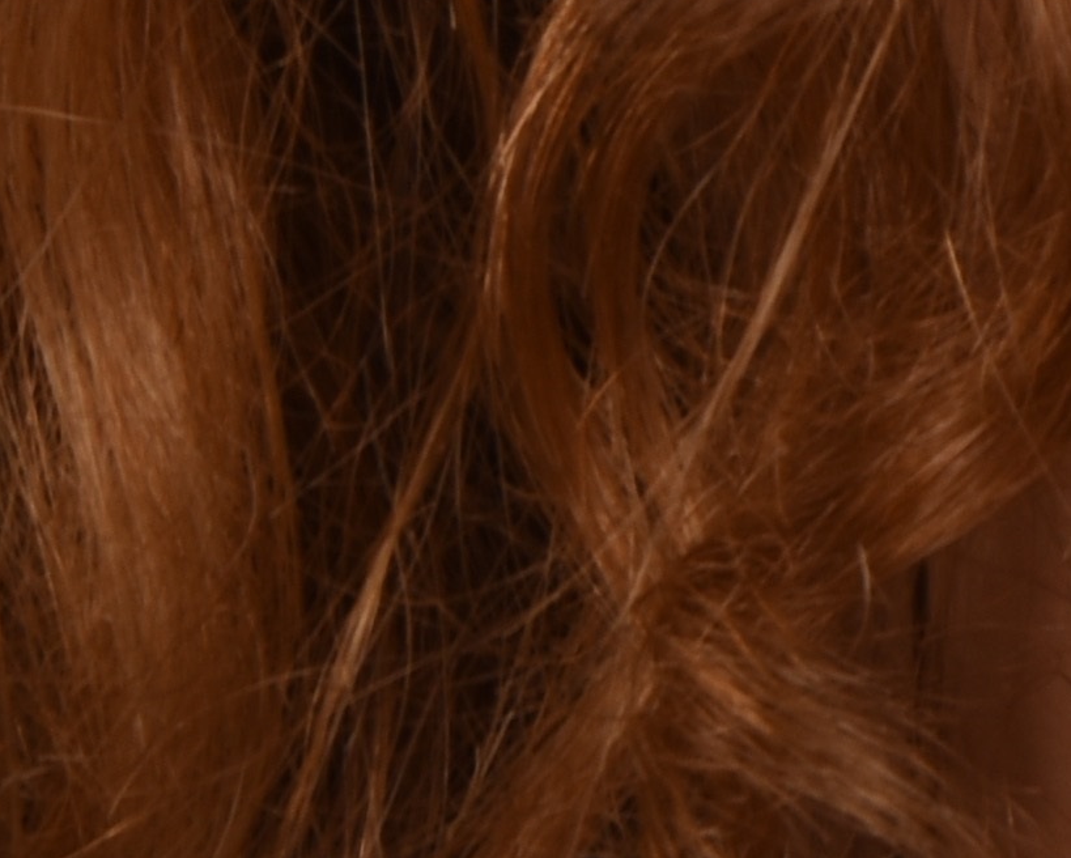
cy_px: -343
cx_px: 3033
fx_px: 33425
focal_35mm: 1054
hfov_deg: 1.8
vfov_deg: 1.5
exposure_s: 1/25
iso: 100
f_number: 13
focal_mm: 125
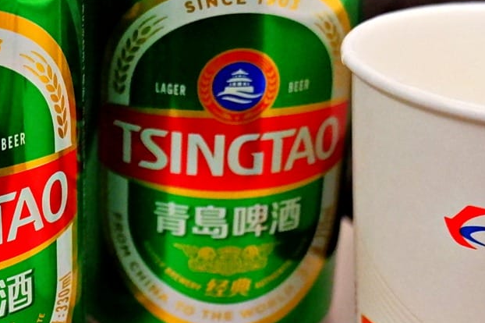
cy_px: 159
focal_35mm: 74
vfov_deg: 18.4
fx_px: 996
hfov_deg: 26.4
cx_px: 44
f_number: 3.5
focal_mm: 15
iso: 3200
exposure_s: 1/25
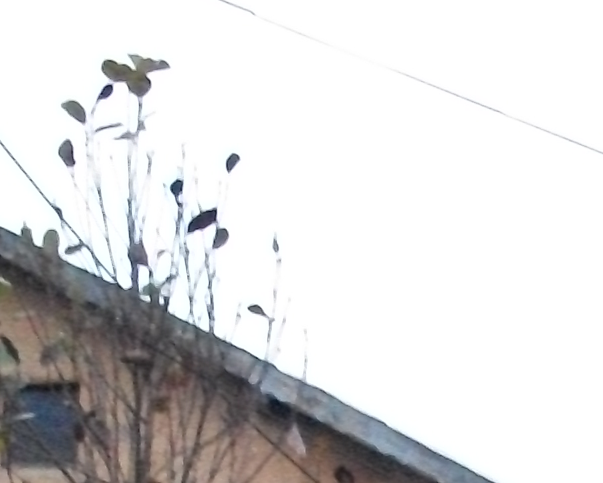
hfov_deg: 13.5
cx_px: 737
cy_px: 876
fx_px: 2463
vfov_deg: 10.5
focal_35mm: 138
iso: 800
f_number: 3.1
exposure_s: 1/80
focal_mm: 6.3
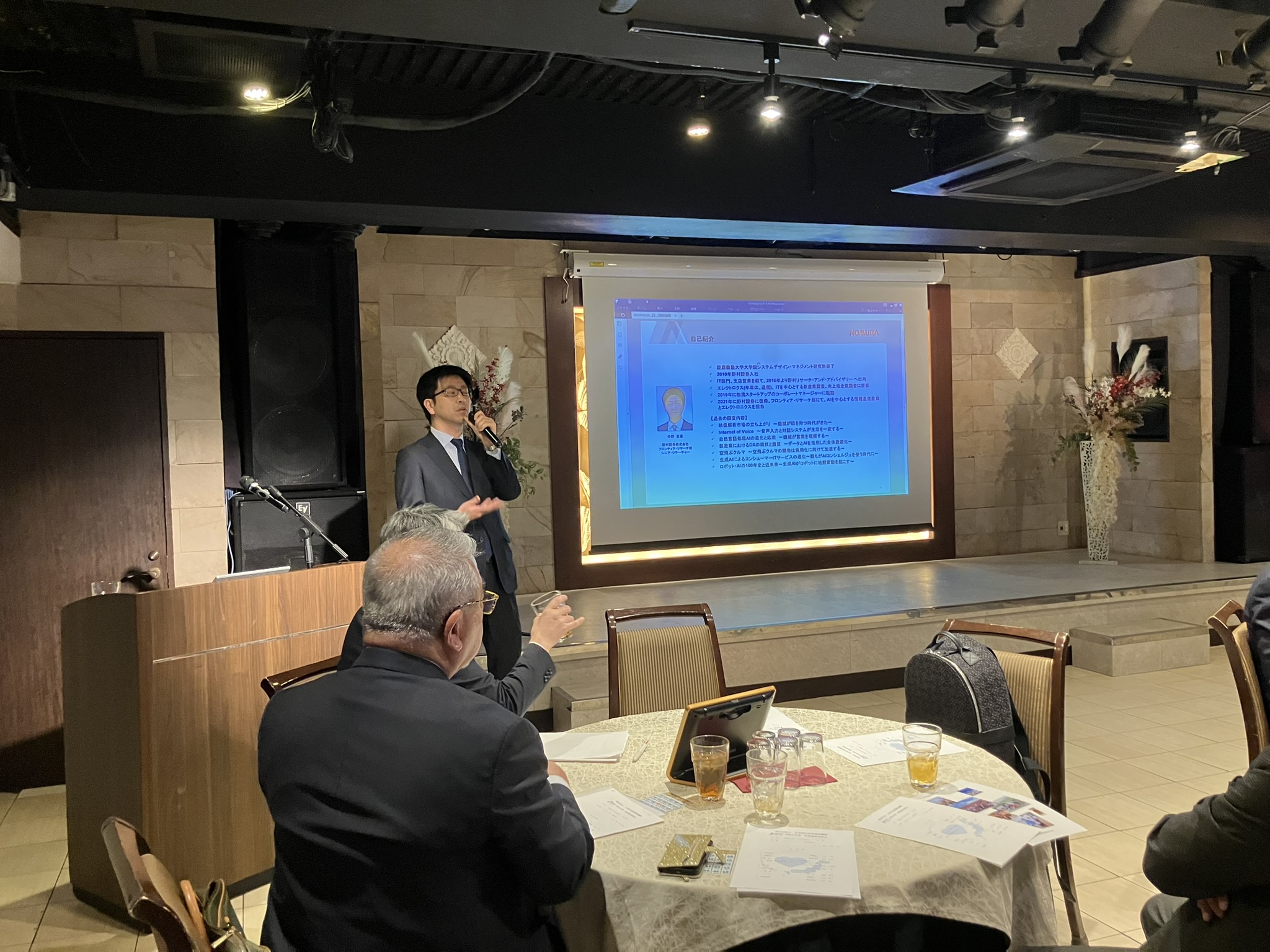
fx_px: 1027
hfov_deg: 63.4
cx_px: 635
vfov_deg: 49.7
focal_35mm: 28
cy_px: 476
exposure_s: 1/50
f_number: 1.8
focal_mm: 3.99
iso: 250
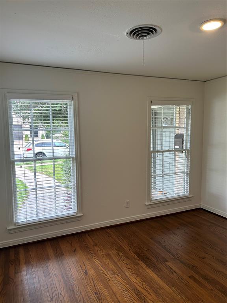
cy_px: 152
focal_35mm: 26
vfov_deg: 67.3
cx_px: 114
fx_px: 227
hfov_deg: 53.1
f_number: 1.5
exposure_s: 1/120
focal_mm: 5.7
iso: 80
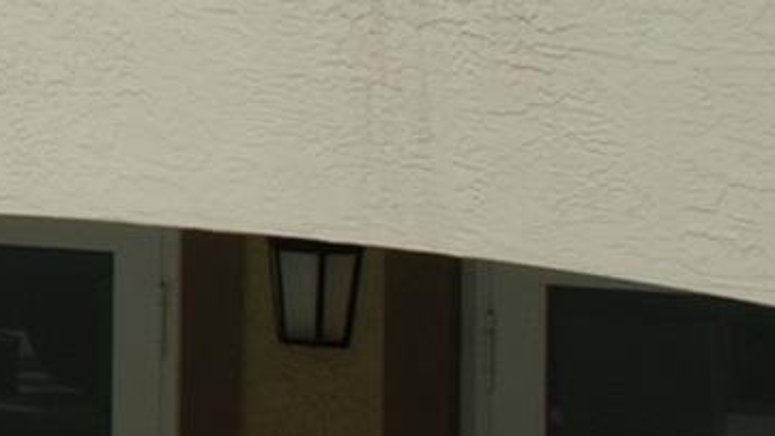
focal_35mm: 232
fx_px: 4767
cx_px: -1282
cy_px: -191
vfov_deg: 5.2
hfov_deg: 8.3
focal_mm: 26
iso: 100
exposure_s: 1/200
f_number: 13
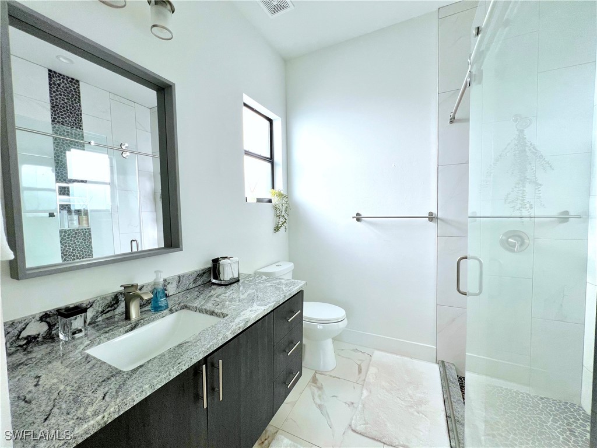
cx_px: 298
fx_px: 224
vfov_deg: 89.9
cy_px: 224
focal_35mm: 13
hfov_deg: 106.2
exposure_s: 1/120
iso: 80
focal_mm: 1.57
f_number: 1.8
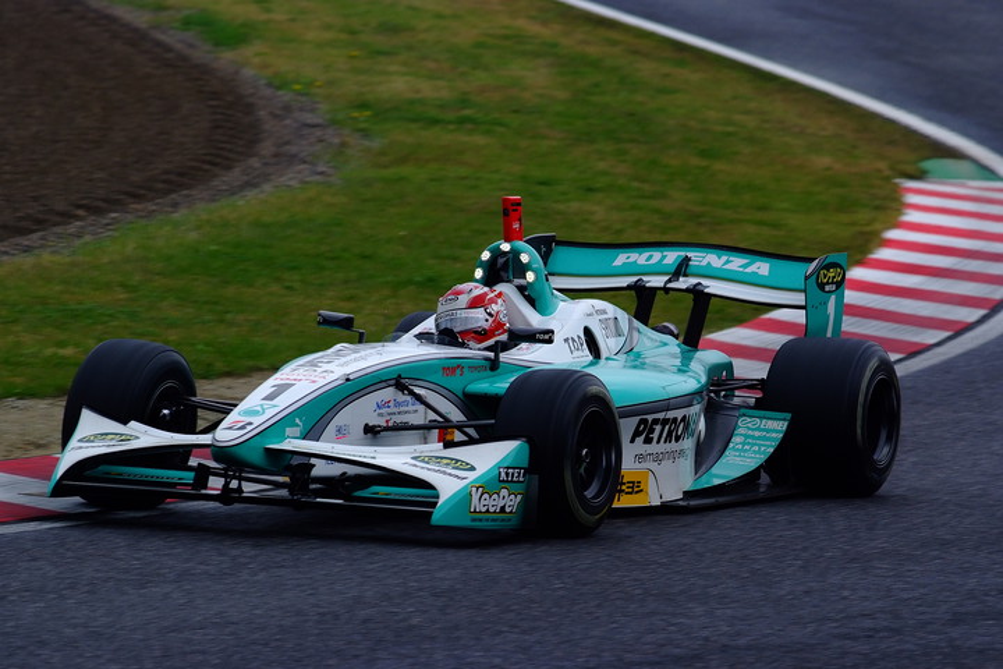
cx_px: 502
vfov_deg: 3.1
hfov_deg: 4.6
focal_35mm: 450
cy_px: 334
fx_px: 12537
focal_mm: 300
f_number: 5.6
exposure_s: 1/500
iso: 400
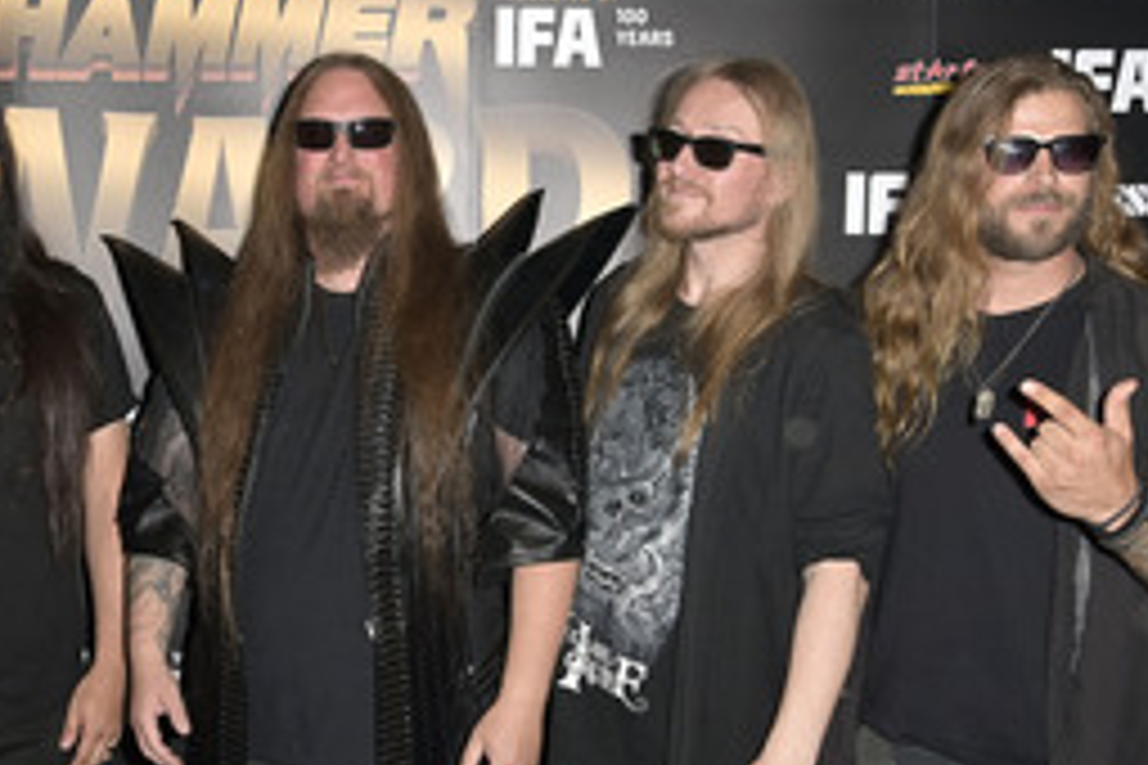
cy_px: 392
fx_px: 1690
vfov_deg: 25.5
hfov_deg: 36.7
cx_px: 299
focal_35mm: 53
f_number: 6.3
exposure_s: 1/100
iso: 640
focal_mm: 30
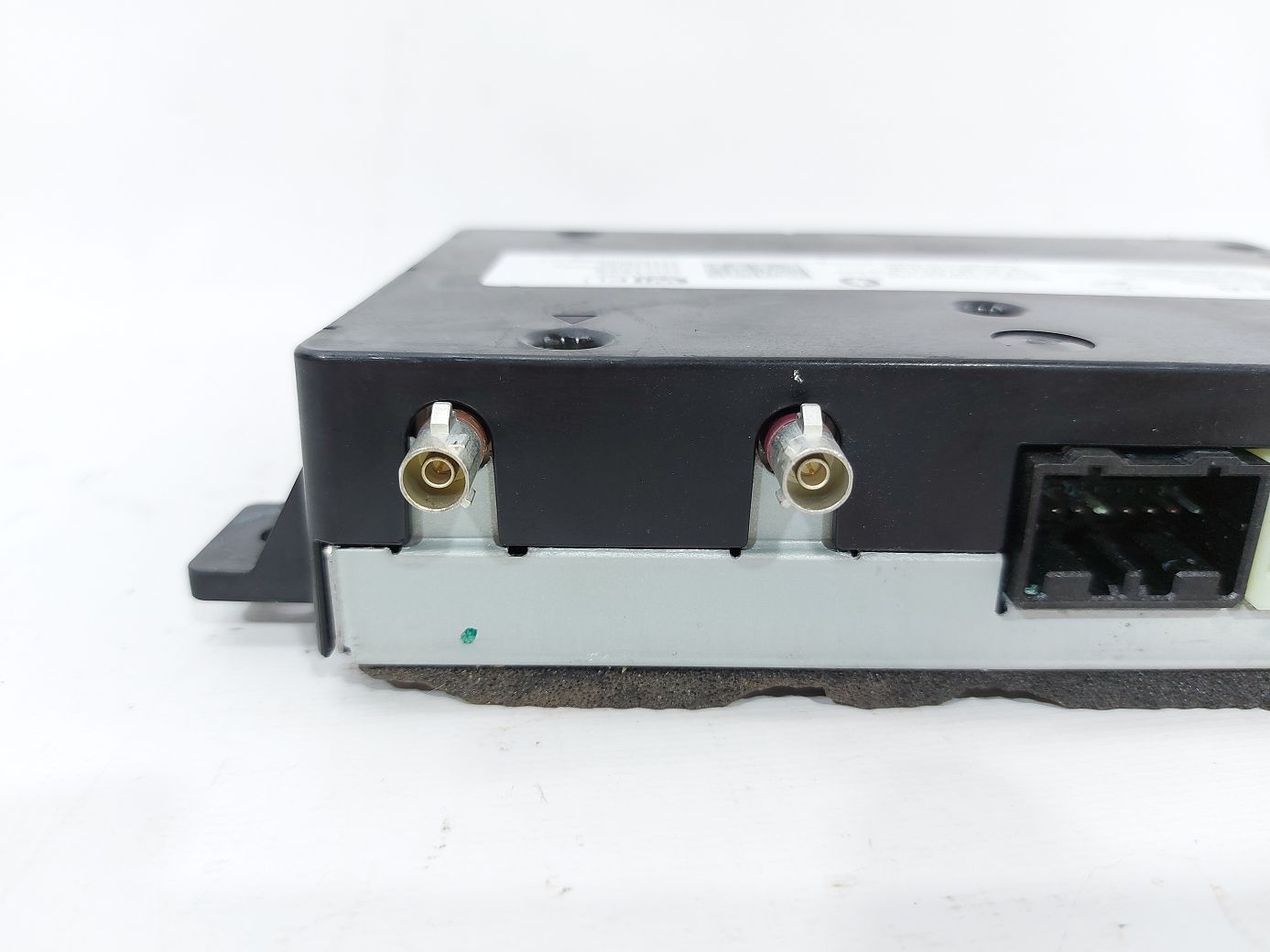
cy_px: 476
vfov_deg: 56.8
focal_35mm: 24
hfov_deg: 71.6
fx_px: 880
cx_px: 635
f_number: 1.8
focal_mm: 5.23
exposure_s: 1/50
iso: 80
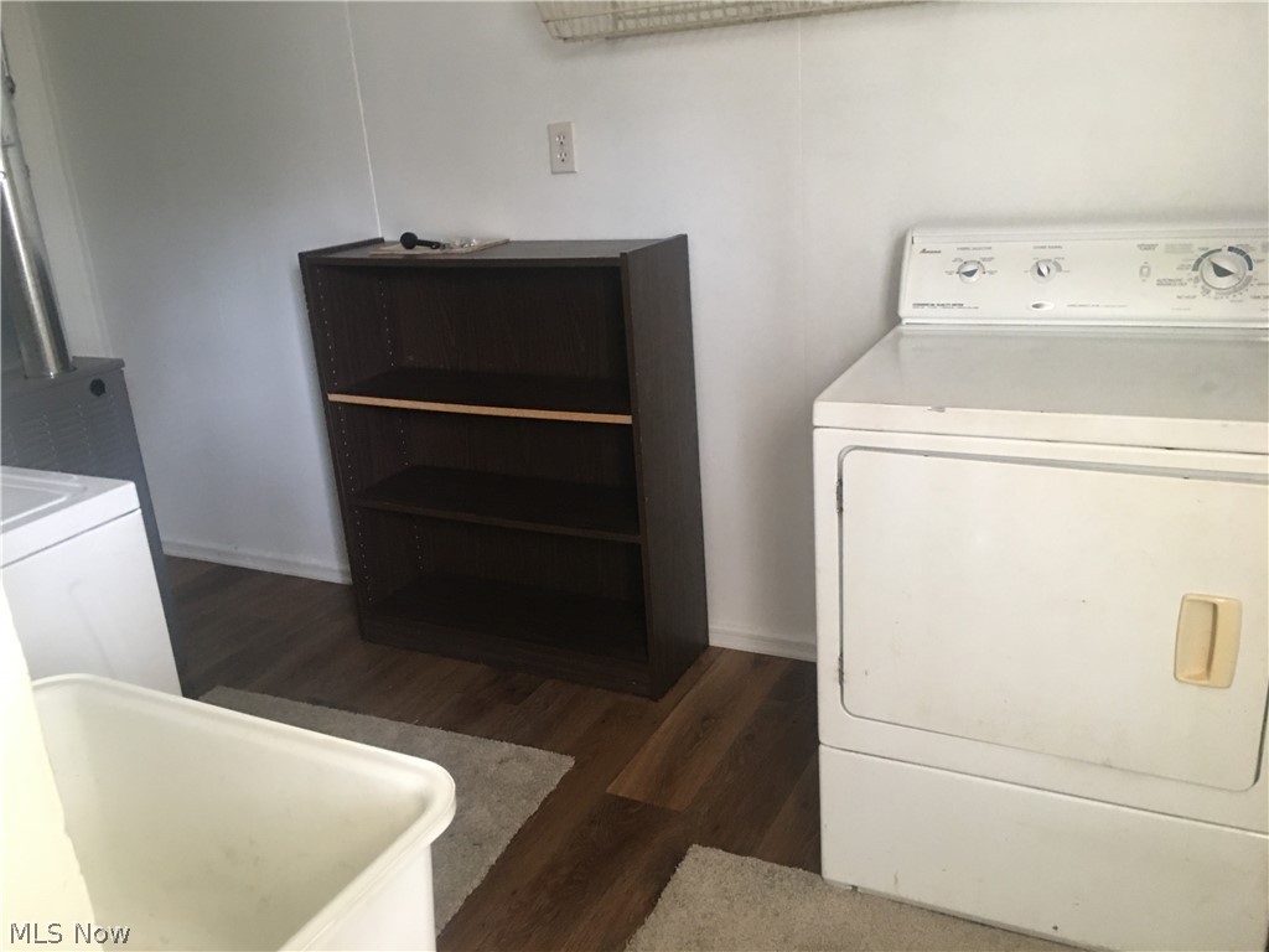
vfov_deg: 48.2
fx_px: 1063
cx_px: 634
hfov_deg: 61.7
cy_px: 476
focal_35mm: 29
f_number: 2.2
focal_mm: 4.15
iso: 100
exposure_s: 1/10
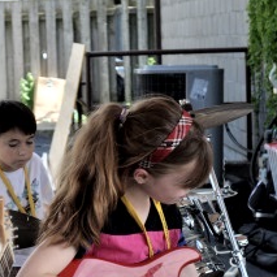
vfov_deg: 10.6
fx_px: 1485
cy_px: 192
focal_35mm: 164
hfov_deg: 10.6
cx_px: 33
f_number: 5.6
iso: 360
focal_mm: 55
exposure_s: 1/500
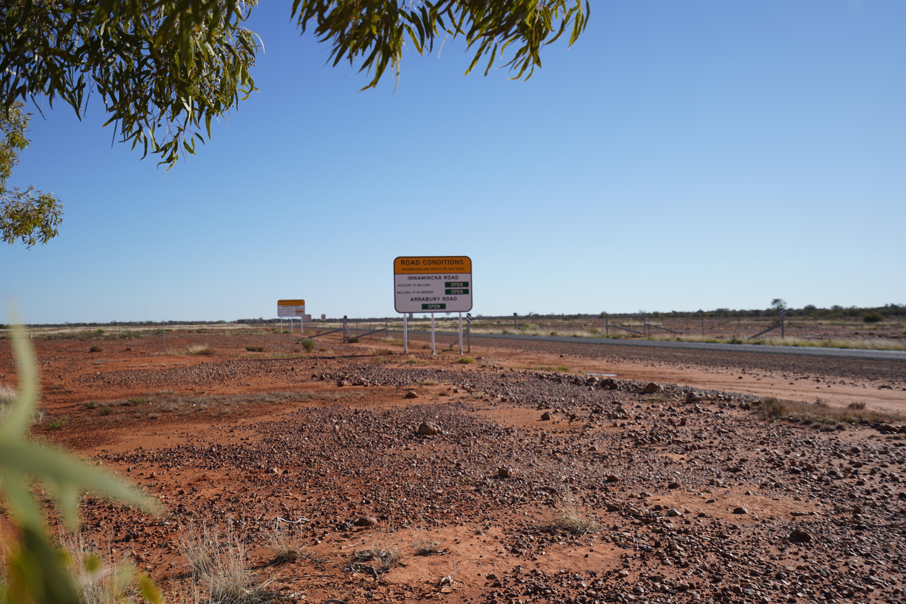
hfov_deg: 54.4
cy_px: 302
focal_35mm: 35
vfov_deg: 37.8
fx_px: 881
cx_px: 453
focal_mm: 35
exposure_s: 1/1250
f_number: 4
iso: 100
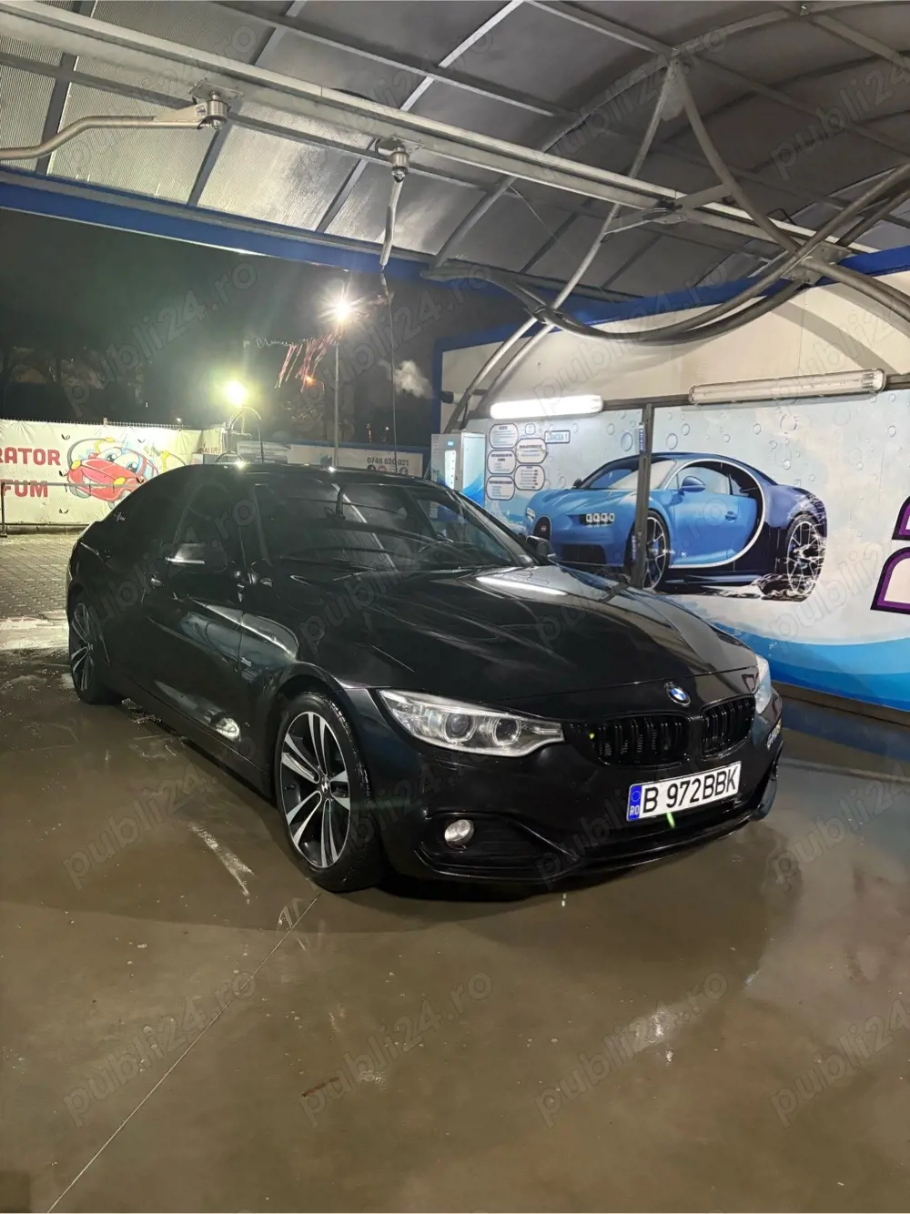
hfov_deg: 53.0
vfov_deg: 67.3
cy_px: 607
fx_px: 912
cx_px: 455
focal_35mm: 26
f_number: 1.6
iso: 640
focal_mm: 5.96
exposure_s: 1/25
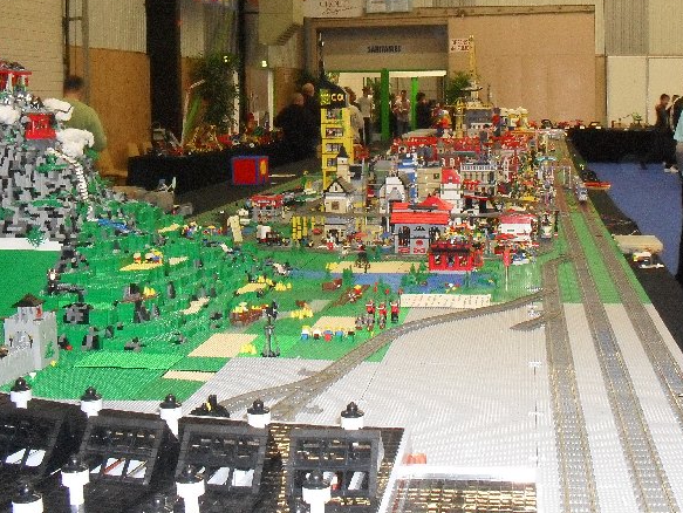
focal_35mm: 48
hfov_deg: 39.6
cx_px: 389
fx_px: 948
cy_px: 165
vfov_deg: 30.0
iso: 400
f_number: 3.2
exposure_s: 1/45
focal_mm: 6.3
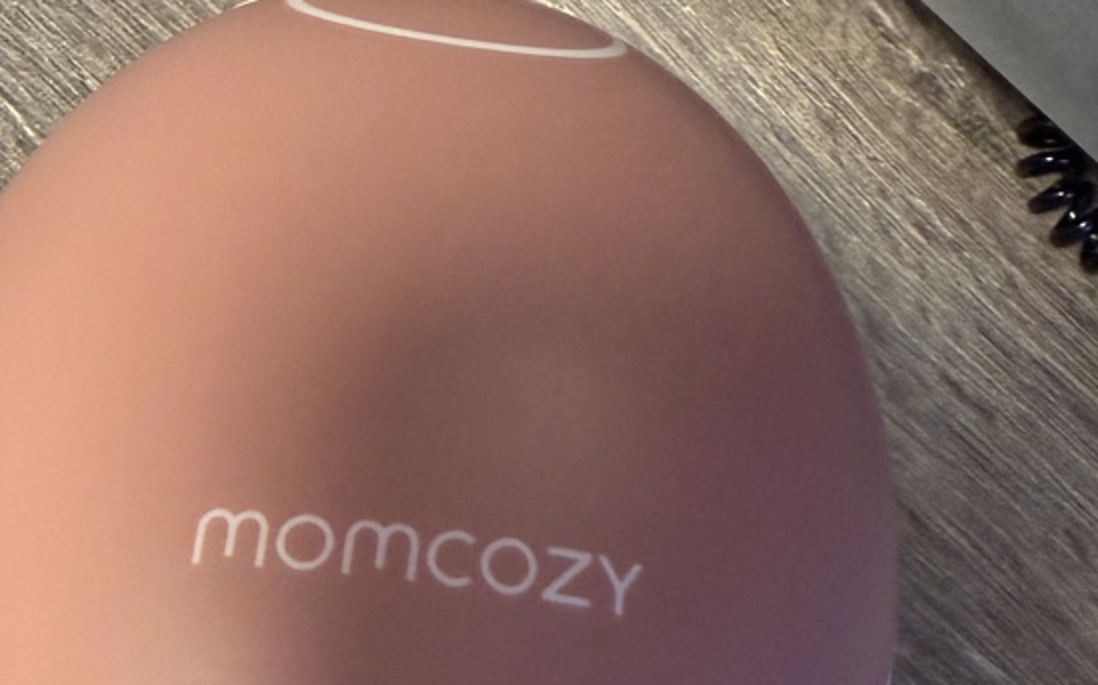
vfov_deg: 24.2
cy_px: 737
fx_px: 1495
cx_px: 351
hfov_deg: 39.8
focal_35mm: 50
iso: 400
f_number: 2.2
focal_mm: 2.22
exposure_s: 1/50
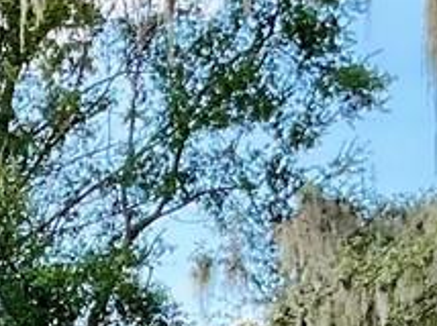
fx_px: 2736
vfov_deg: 6.6
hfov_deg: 9.0
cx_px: -53
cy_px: 725
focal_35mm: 217
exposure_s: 1/197
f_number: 1.8
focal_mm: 3
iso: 16
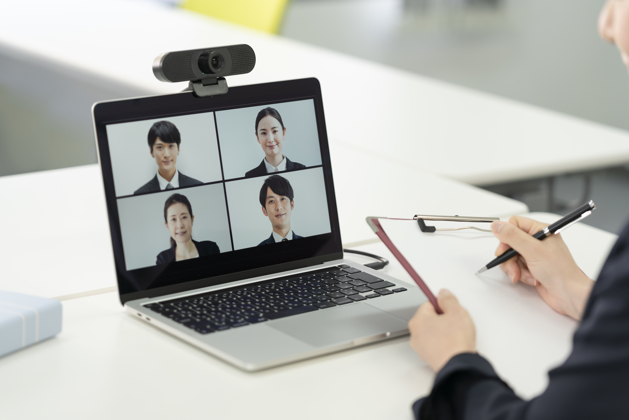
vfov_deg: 13.7
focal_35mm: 100
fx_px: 1747
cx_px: 314
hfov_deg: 20.4
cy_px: 210
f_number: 2.8
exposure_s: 1/200
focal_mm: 100
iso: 400
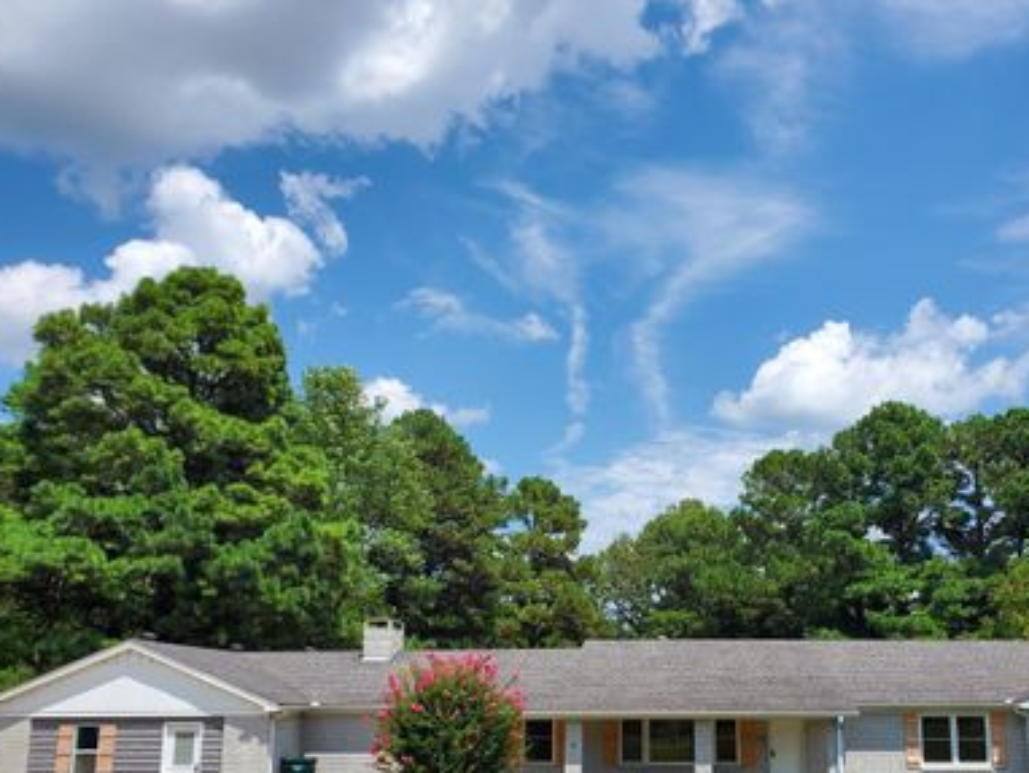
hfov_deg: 53.4
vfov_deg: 41.5
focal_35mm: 34
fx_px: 1011
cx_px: 633
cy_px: 483
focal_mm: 4.3
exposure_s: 1/1837
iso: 50
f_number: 2.4
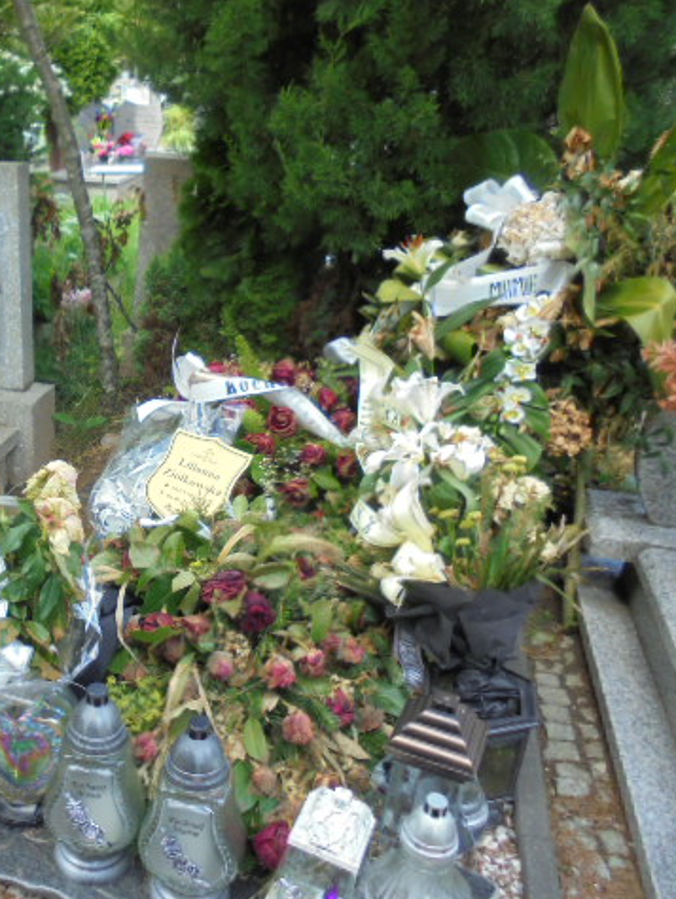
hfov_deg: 38.5
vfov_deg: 52.6
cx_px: 97
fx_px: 910
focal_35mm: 35
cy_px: 452
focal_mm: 4.6
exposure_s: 1/160
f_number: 3.5
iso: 100
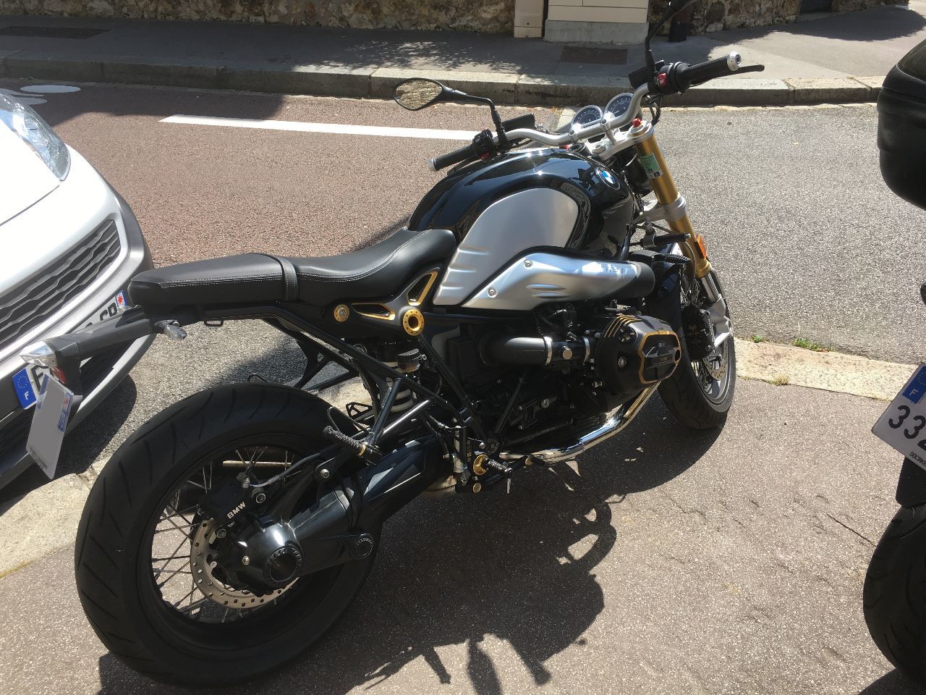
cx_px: 463
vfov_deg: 48.2
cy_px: 348
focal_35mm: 29
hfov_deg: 61.7
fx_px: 776
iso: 25
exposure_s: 1/705
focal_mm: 4.15
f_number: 2.2
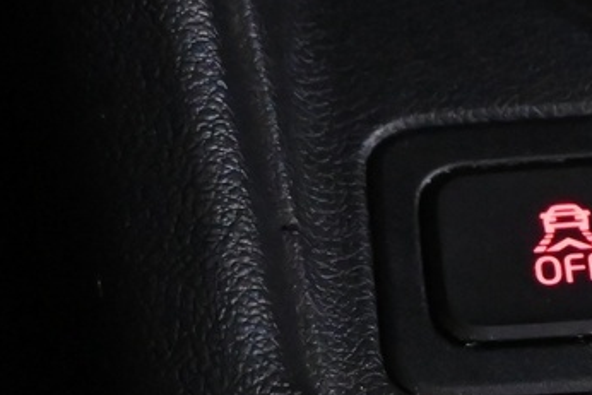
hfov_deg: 11.3
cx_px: 888
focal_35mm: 175
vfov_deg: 7.8
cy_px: 222
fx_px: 2884
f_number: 4.2
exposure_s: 1/25
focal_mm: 25
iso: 6400
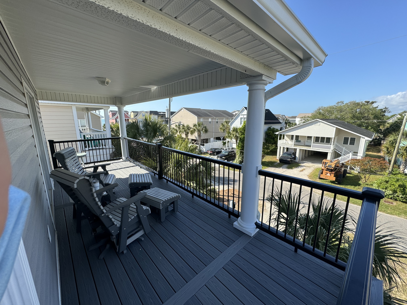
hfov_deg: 102.1
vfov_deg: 85.7
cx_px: 204
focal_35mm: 14
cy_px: 152
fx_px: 165
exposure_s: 1/1143
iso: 40
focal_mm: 2.22
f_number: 2.2
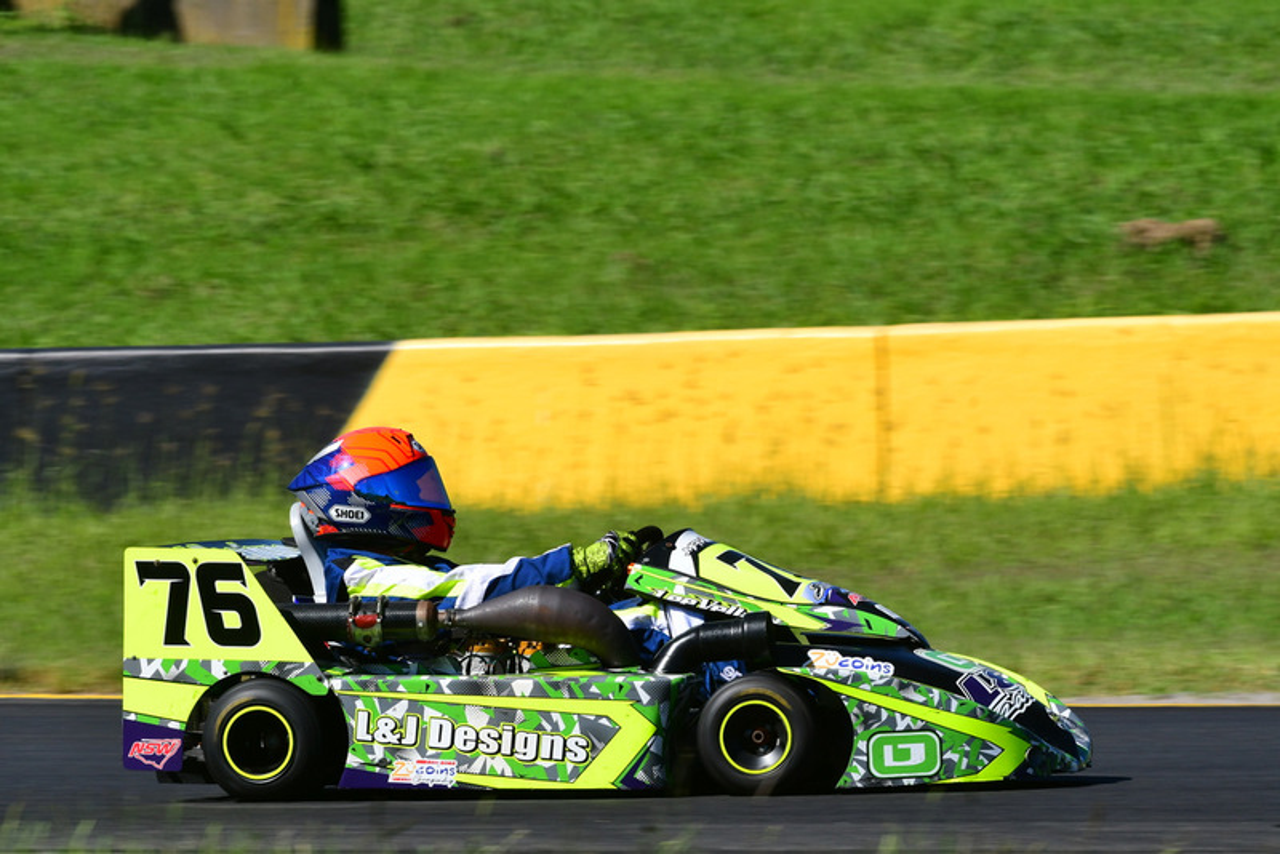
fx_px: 12804
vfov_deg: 3.8
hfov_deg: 5.7
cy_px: 427
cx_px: 640
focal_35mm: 360
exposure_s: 1/640
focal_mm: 240
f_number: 13
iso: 500
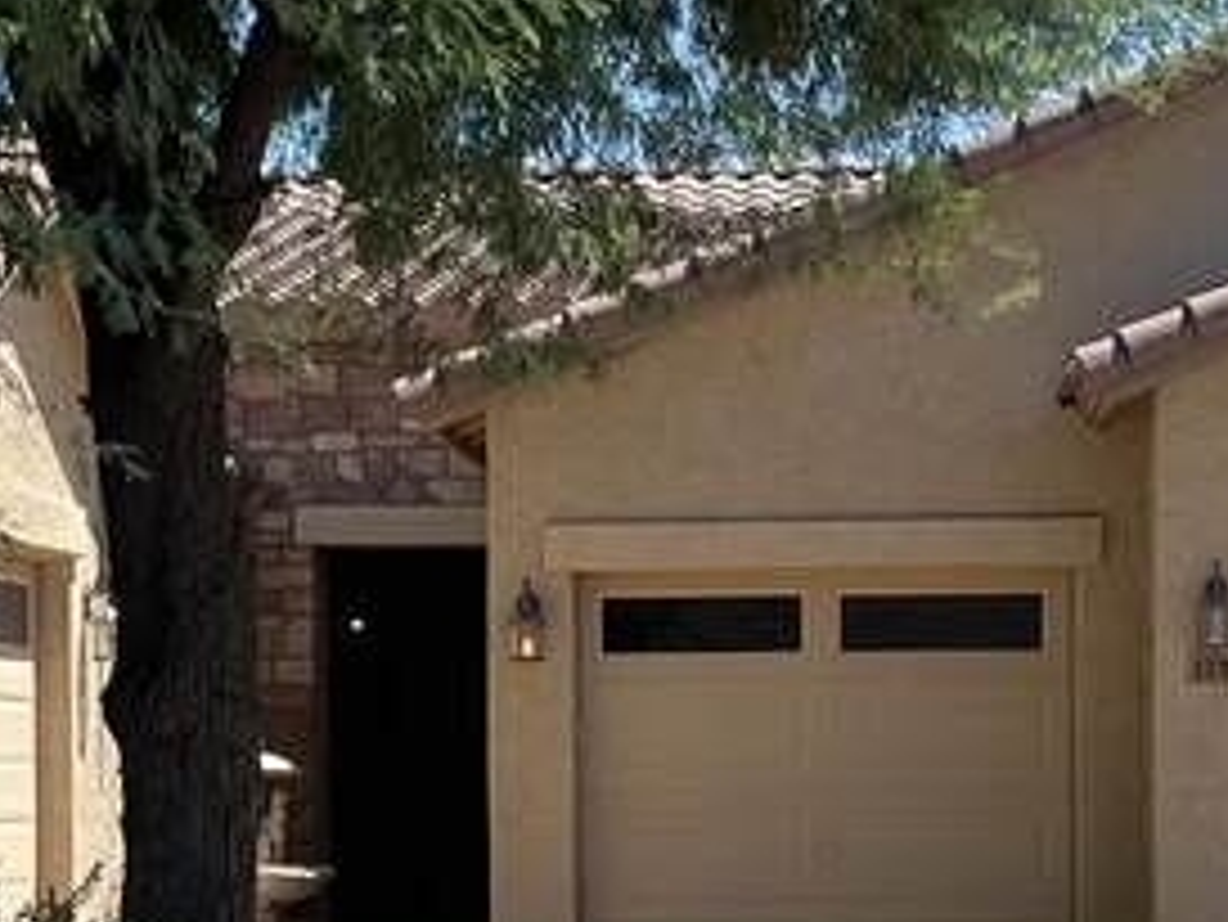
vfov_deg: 12.1
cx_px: 630
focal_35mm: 122
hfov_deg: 16.1
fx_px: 4330
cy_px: 769
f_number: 1.5
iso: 50
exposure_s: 1/3571
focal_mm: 5.7
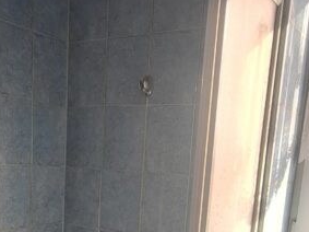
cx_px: 136
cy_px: 267
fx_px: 419
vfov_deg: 27.7
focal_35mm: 47
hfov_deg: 40.4
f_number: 2.2
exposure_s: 1/50
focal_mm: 1.74
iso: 64
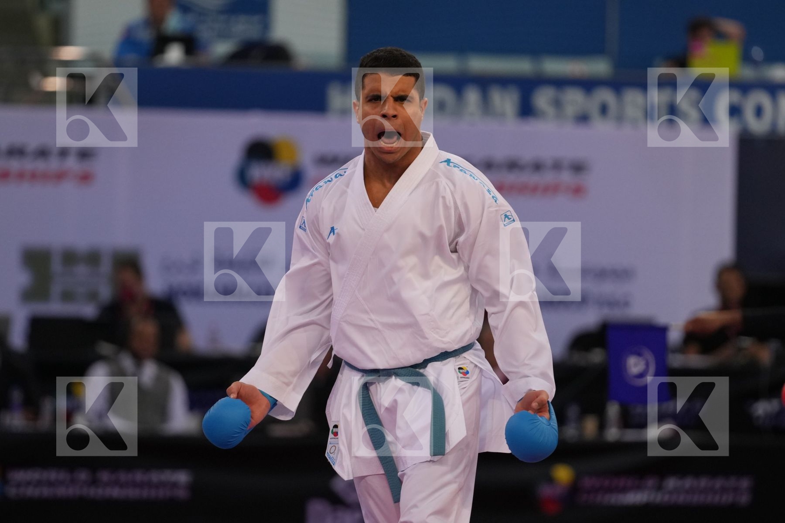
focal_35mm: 300
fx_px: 6541
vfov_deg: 4.6
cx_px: 392
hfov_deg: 6.9
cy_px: 262
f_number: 2.8
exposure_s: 1/1000
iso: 1250
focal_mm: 200
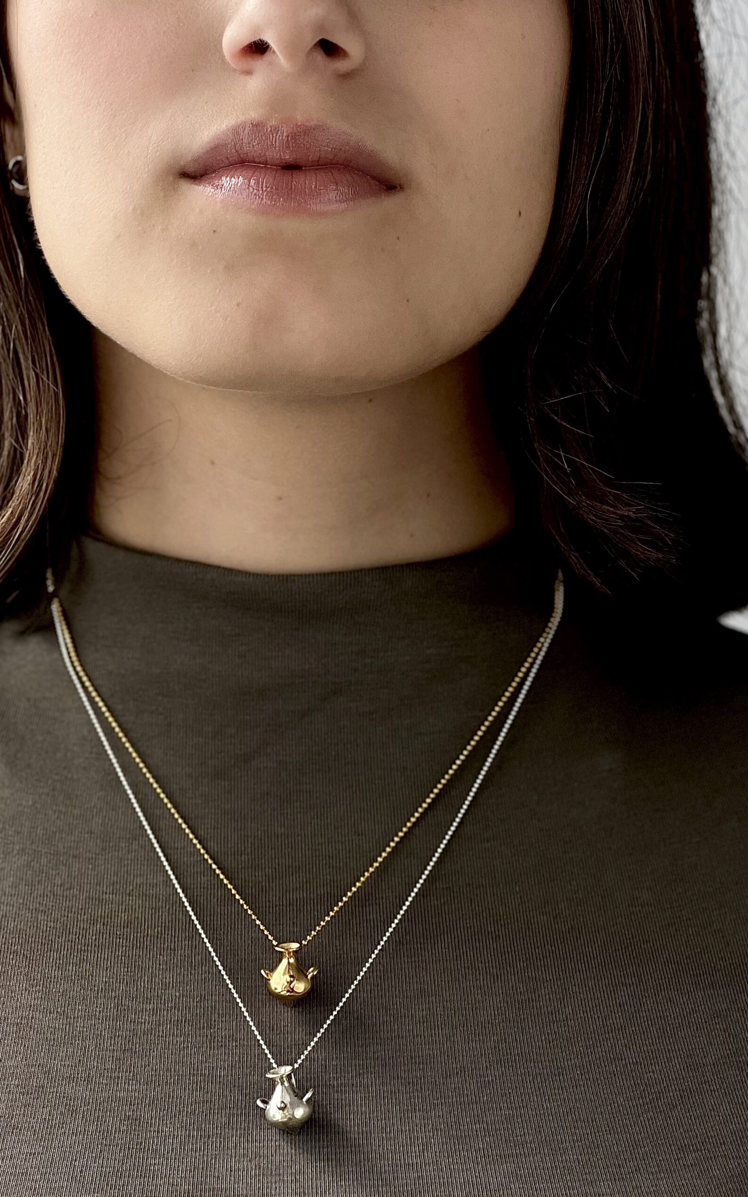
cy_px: 597
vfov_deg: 25.2
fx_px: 2674
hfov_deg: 15.9
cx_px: 350
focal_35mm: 82
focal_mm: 9
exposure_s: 1/121
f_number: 2.8
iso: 80
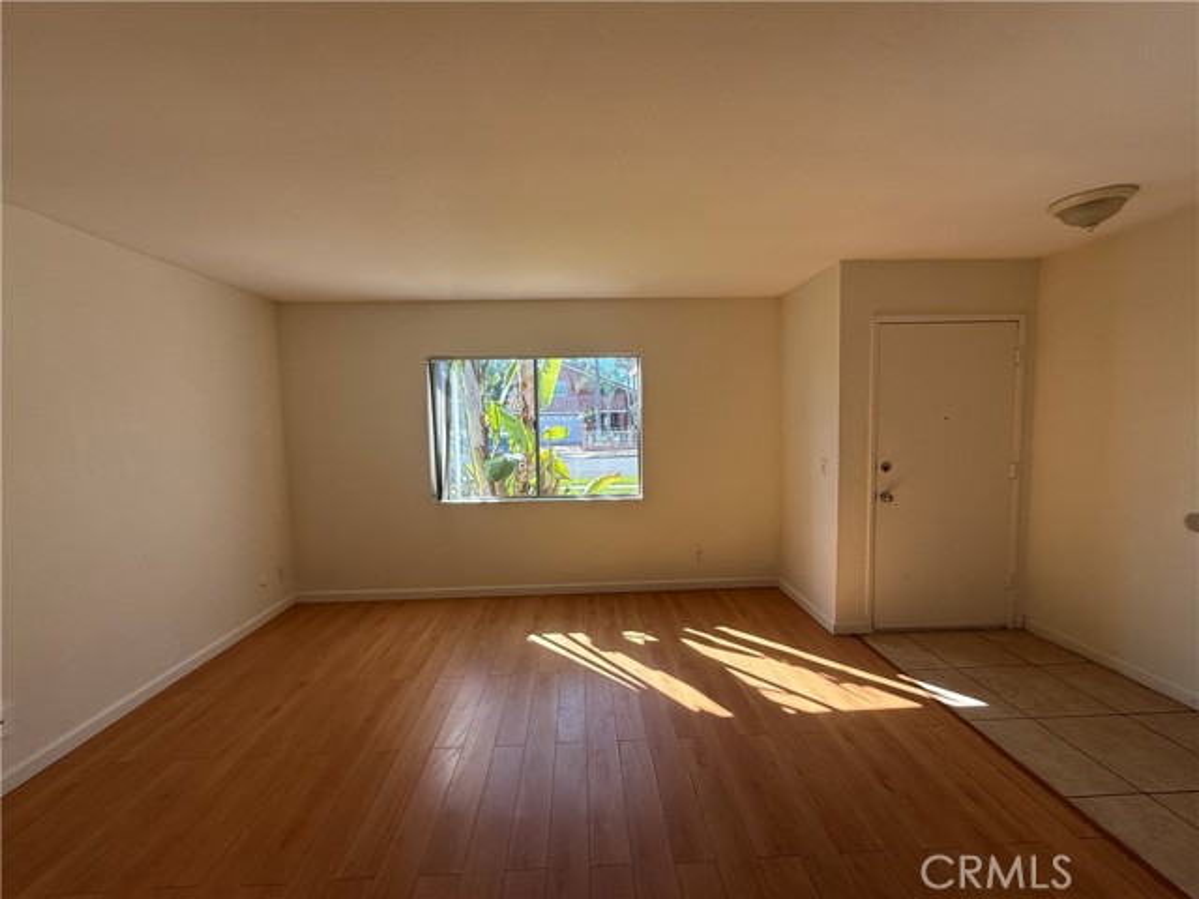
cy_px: 450
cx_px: 600
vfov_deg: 85.7
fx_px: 485
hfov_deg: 102.1
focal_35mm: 14
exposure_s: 1/290
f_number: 2.2
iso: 64
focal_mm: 2.22
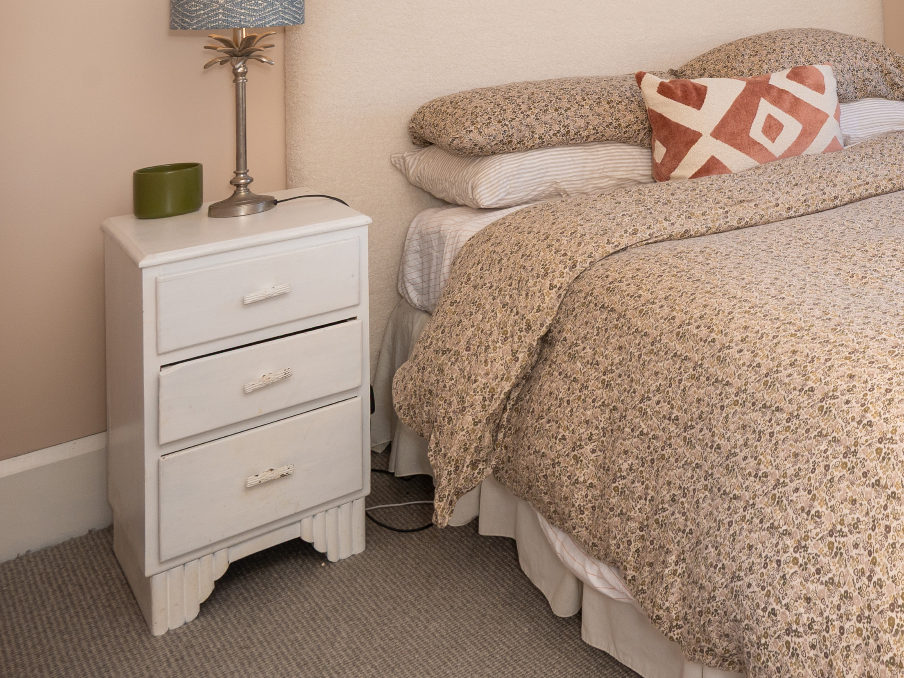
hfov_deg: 35.8
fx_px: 940
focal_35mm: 36
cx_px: 1158
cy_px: -37
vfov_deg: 35.0
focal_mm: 14
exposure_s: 1/40
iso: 80
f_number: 9
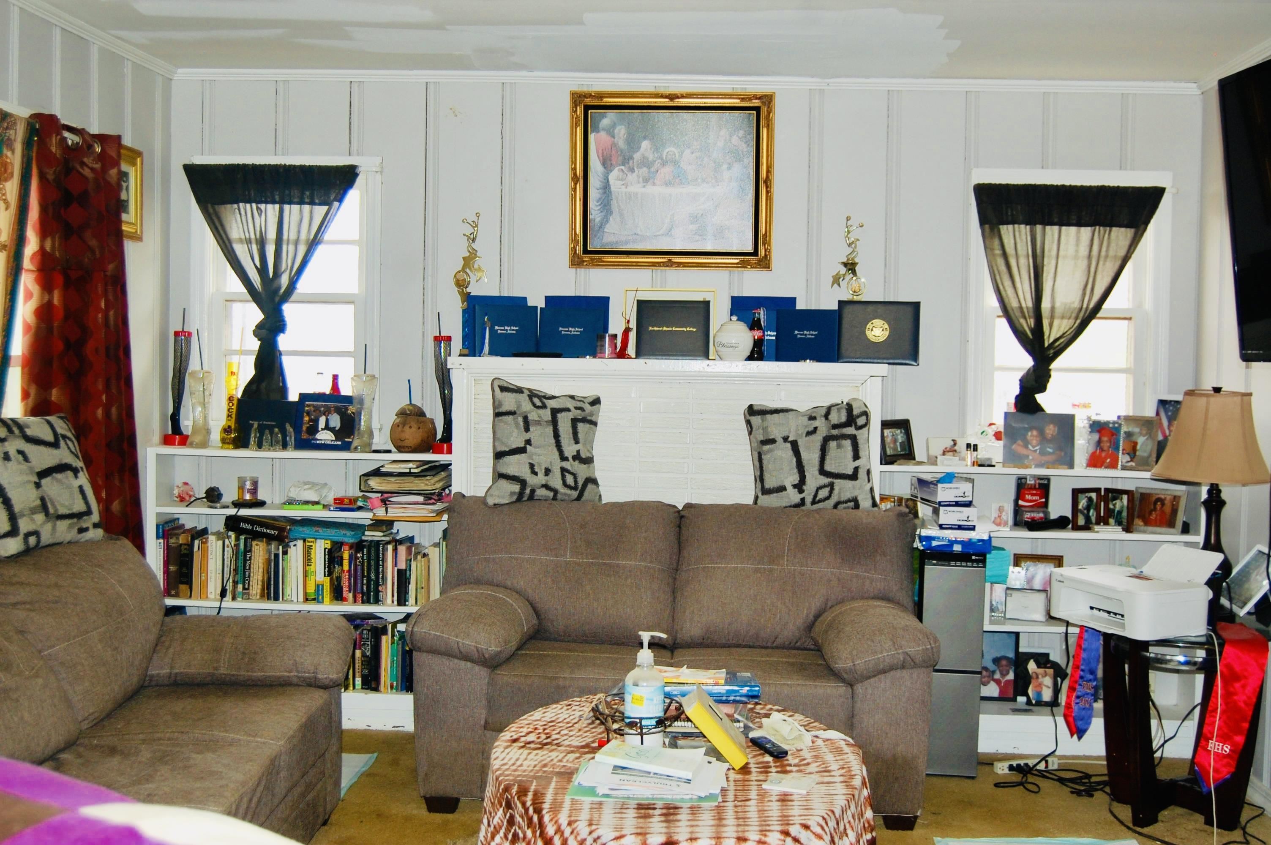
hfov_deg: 49.6
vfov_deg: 34.1
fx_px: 1376
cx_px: 636
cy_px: 422
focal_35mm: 39
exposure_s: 1/60
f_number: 4.2
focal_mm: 26
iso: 400
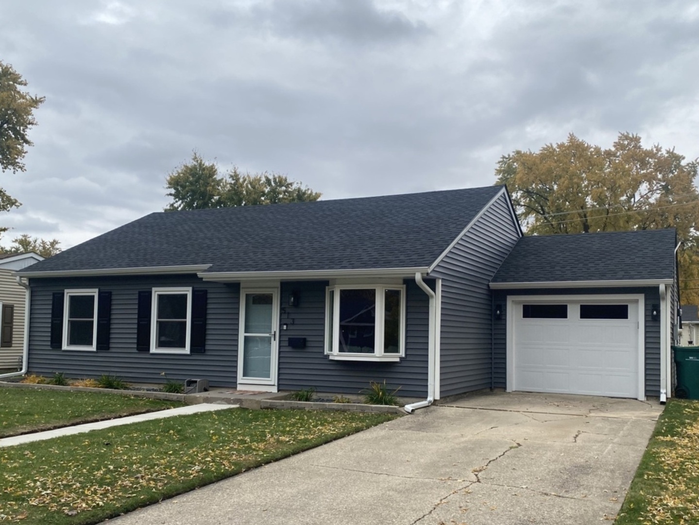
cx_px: 350
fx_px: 525
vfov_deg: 53.1
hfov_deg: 67.3
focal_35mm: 26
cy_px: 262
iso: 32
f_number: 1.8
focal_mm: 4.25
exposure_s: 1/1522
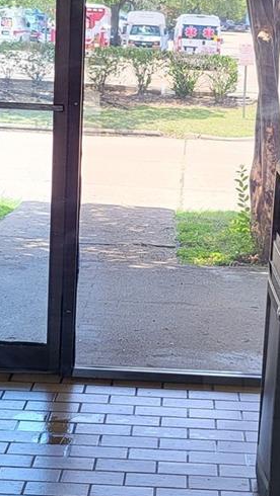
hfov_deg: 14.7
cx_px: 209
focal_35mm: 82
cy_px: 220
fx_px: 1081
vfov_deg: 25.9
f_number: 1.8
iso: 40
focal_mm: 5
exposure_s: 1/120
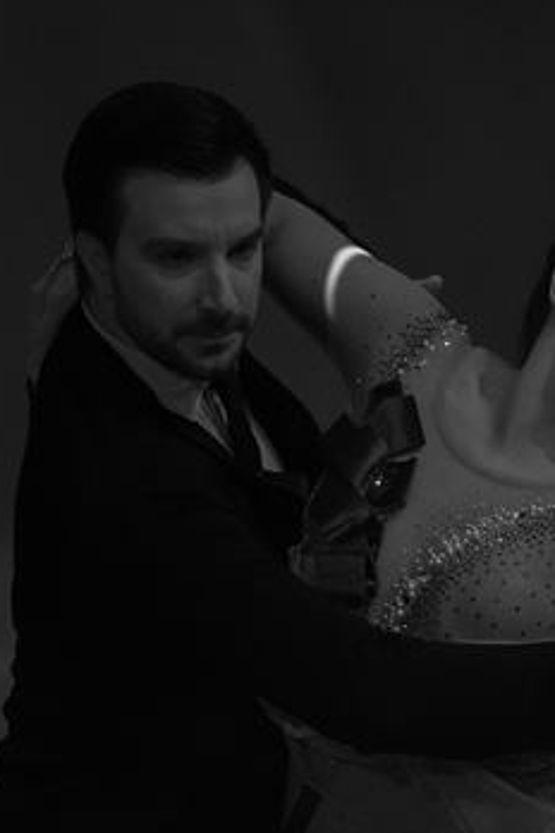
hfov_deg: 2.2
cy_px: 754
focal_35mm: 620
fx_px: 14336
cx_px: 501
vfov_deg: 3.3
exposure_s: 1/1000
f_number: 2.8
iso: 2000
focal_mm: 300
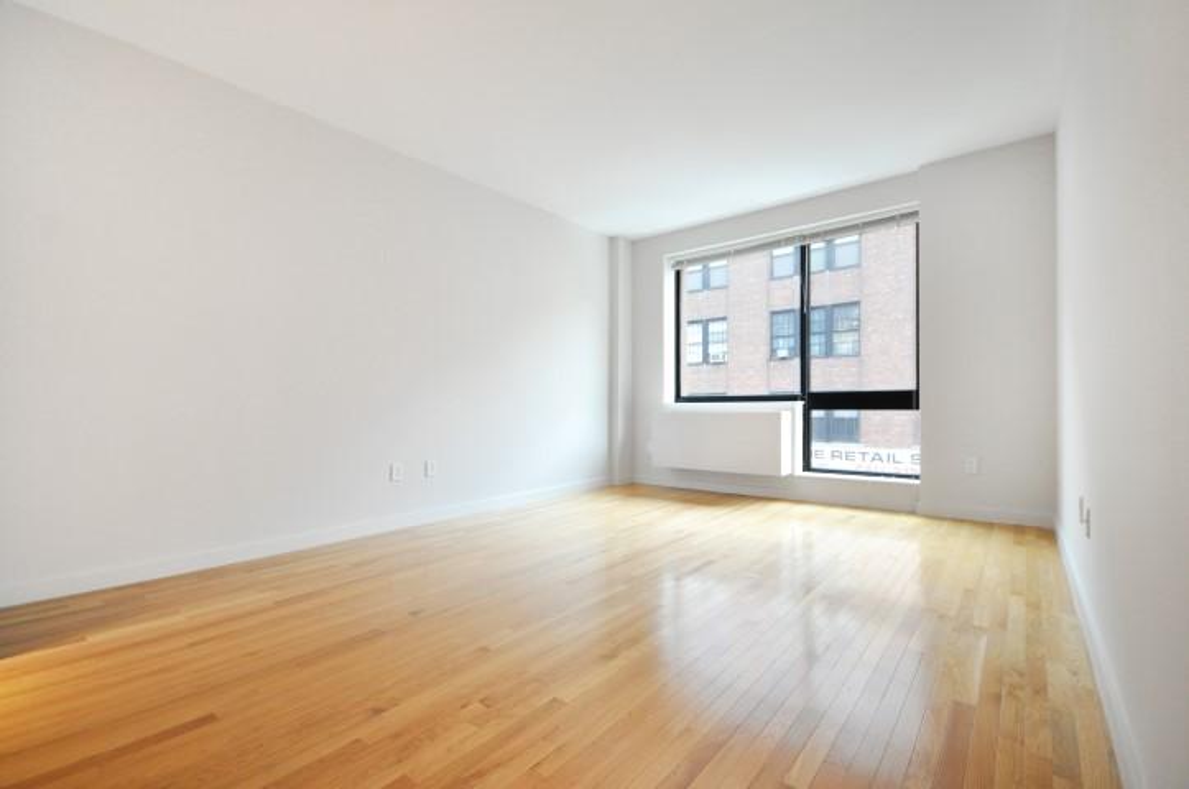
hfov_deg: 100.5
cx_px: 594
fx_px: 495
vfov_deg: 77.2
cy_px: 394
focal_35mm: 15
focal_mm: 10
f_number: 4
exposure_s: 1/6
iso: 800
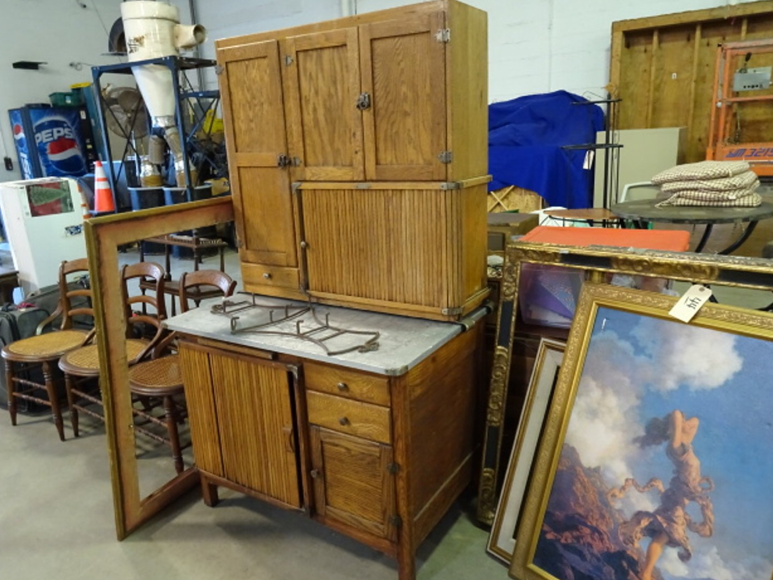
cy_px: 288
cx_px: 379
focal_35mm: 25
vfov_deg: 54.9
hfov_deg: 69.4
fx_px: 558
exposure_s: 1/25
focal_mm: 4.1
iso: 800
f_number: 3.5
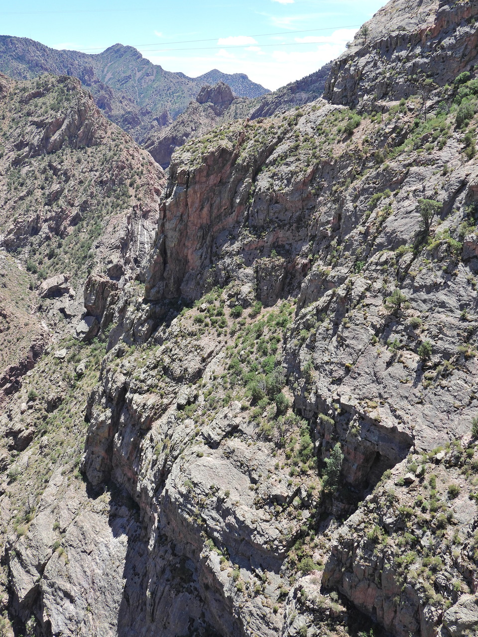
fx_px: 736
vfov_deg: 46.8
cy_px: 318
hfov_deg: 36.0
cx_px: 239
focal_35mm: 40
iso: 100
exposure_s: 1/800
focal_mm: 7.1
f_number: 3.2
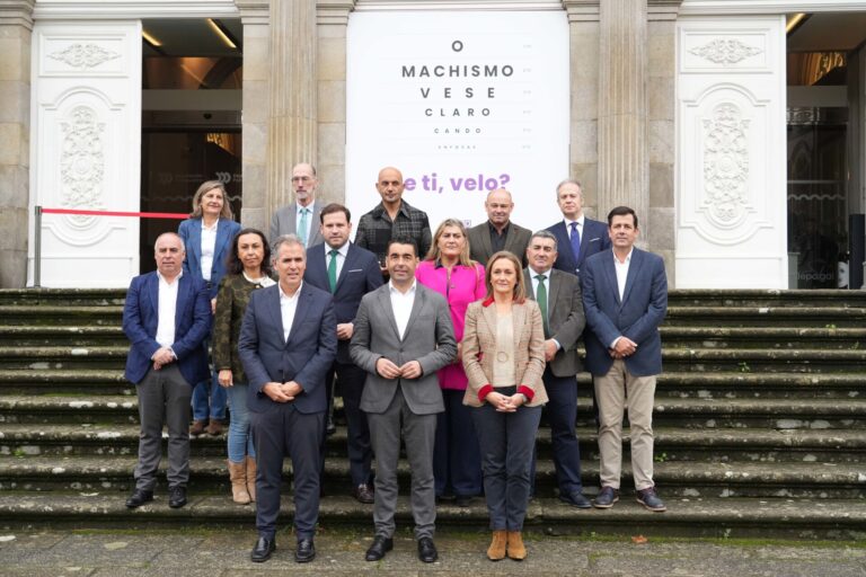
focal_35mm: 43
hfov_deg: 45.4
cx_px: 433
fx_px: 1034
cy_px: 288
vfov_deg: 31.2
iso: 2000
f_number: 5.6
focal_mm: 43
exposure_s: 1/1600
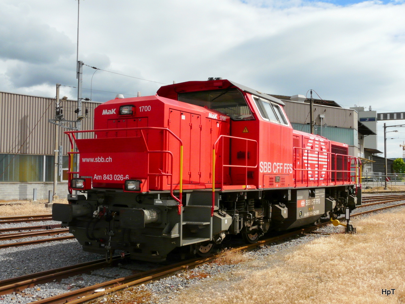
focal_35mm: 37
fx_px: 433
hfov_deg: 50.1
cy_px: 152
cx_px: 202
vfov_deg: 38.7
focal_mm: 6.1
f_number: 7.1
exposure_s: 1/400
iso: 100
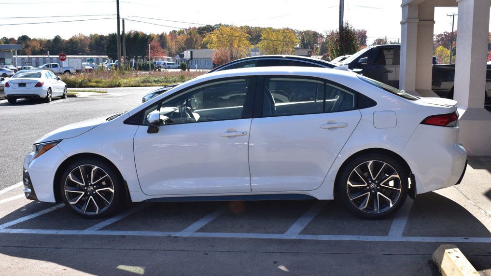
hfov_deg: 51.0
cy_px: 135
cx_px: 245
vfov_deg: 30.0
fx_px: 515
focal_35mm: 40
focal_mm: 25
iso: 400
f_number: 11
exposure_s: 1/400
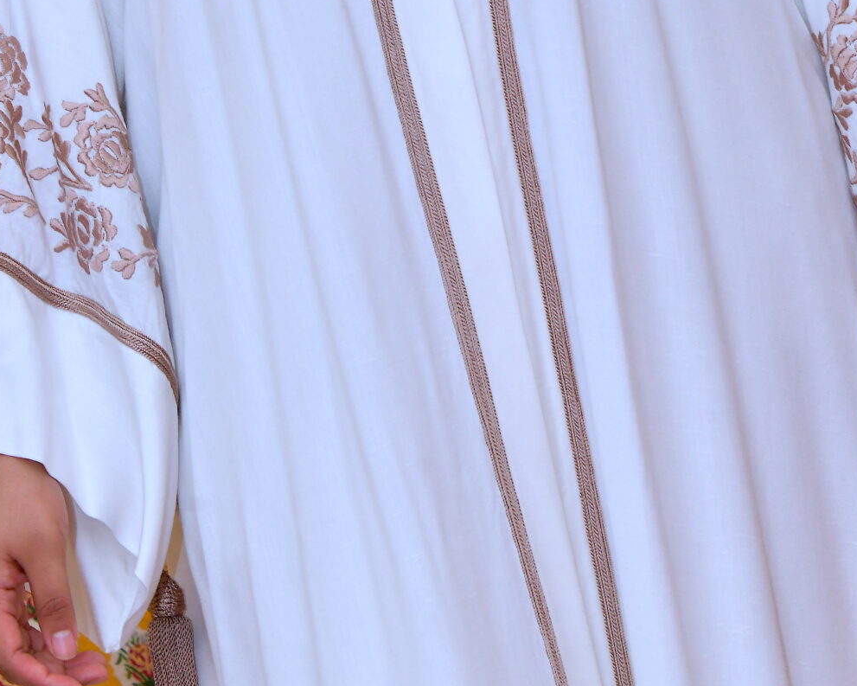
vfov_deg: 7.4
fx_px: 5225
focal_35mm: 206
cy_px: -289
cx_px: 441
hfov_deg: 9.4
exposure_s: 1/125
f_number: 10
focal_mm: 85
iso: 1000
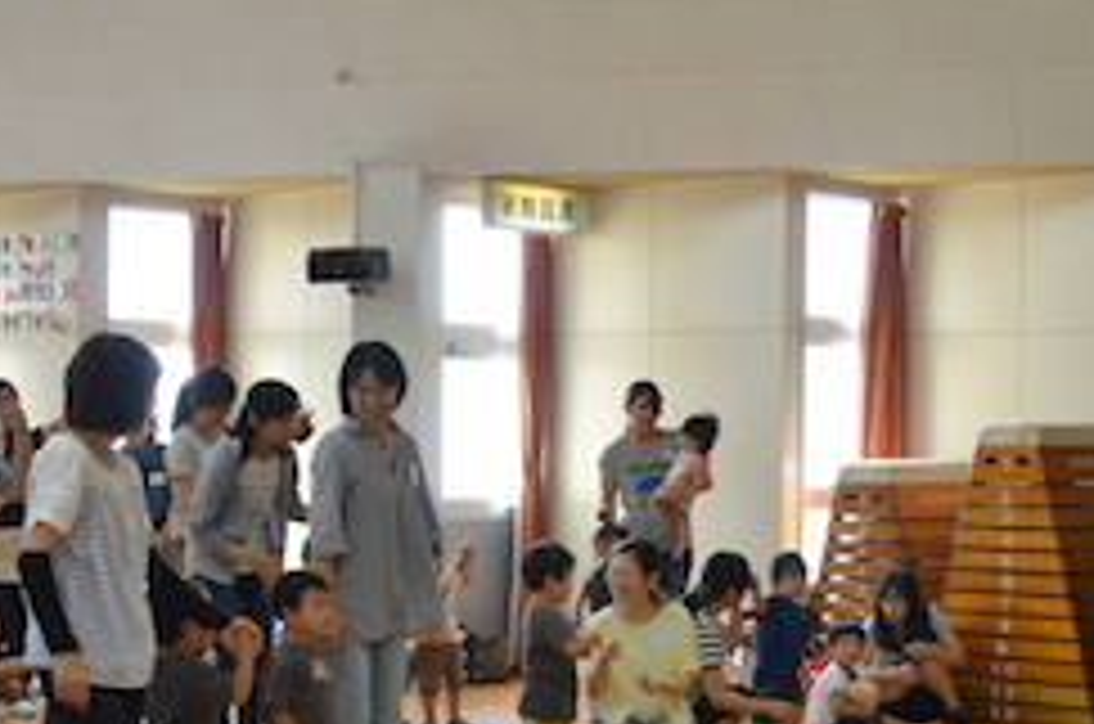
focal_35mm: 69
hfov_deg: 28.7
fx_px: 2093
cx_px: 864
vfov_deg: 19.6
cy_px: 470
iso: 2500
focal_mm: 28
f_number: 6.3
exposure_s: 1/160
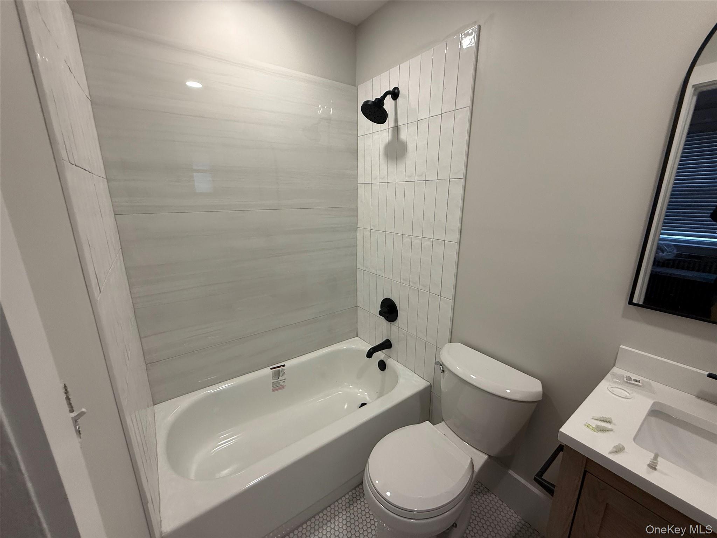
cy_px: 269
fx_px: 290
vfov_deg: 85.7
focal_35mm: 14
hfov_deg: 102.1
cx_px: 358
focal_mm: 2.22
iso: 160
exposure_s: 1/139
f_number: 2.2
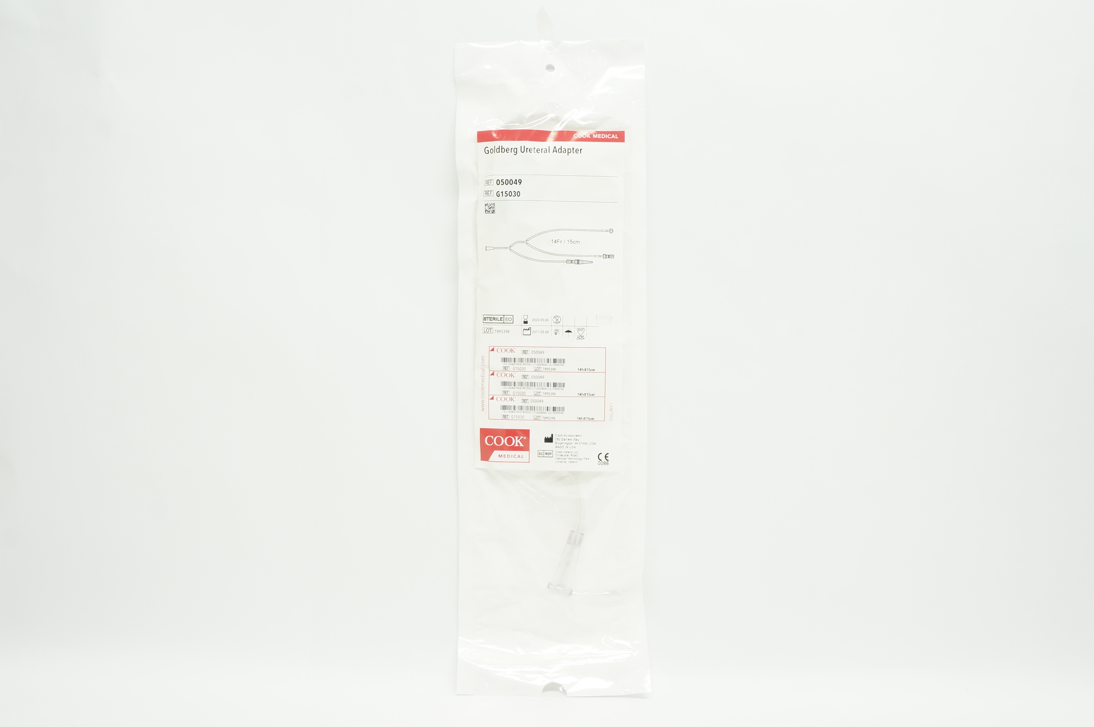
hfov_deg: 59.5
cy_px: 364
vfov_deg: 41.6
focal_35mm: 32
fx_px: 956
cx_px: 547
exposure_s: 1/25
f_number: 9
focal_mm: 21
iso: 400
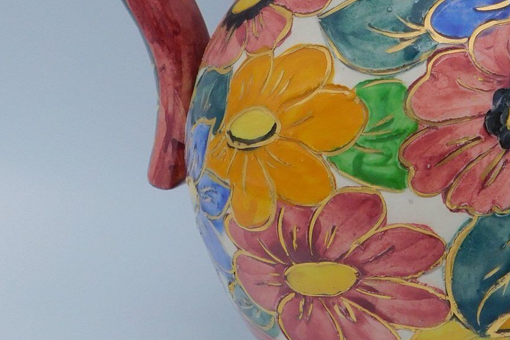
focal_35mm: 61
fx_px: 864
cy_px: -8
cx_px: 464
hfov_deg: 31.3
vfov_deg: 21.4
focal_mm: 4
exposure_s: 1/200
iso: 125
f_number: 3
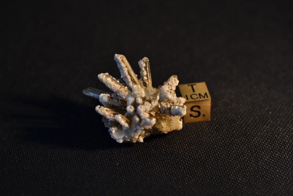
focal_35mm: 128
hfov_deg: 16.1
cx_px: 146
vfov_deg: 10.8
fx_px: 1038
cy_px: 98
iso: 100
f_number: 6.3
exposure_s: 1/50
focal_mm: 85
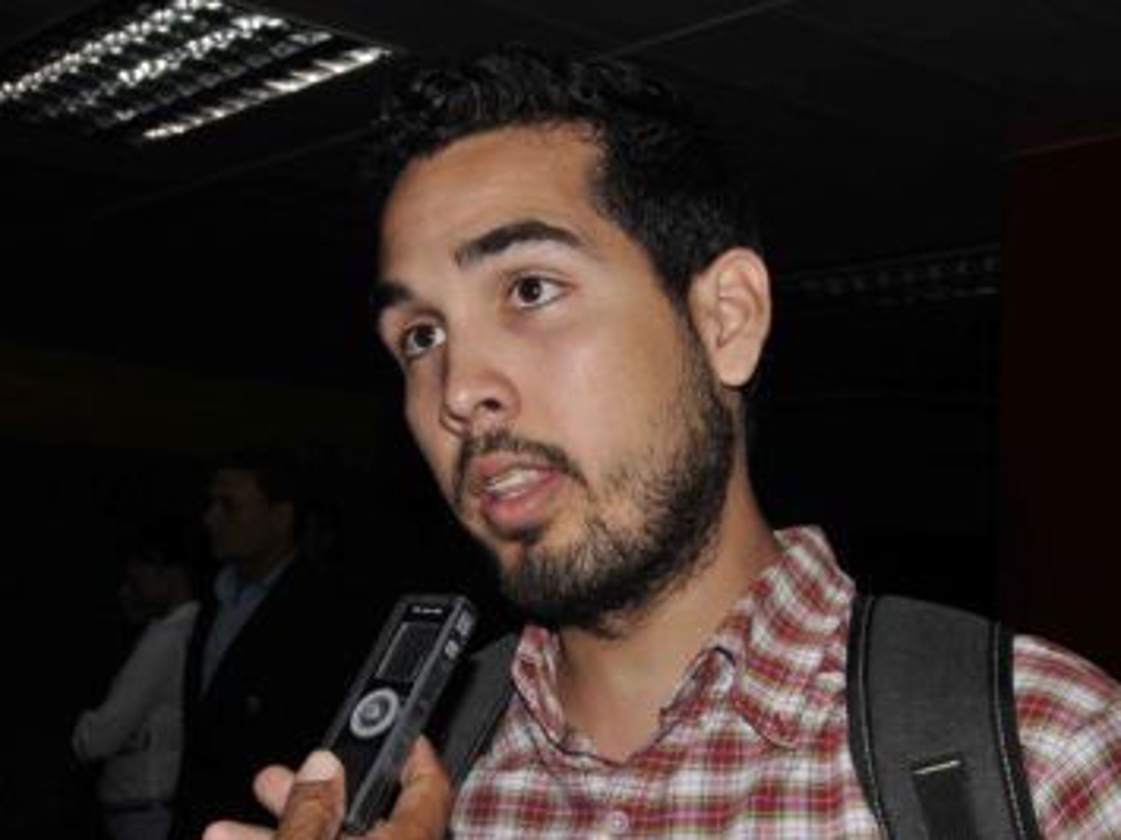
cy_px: 423
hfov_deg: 36.2
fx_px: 1716
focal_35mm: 53
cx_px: 534
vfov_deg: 27.5
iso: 400
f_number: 11
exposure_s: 1/160
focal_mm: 32
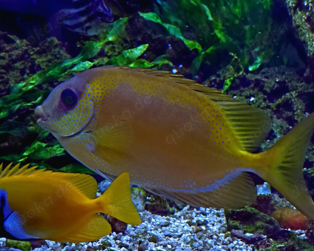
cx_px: 160
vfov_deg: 21.0
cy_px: 124
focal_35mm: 73
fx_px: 678
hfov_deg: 26.1
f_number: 2.4
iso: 200
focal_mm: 7.9
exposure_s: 1/33
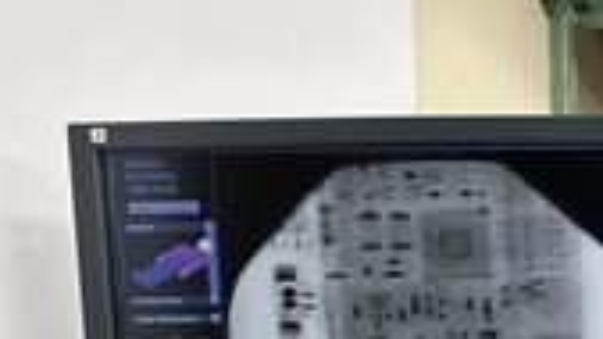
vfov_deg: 18.3
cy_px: 421
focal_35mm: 62
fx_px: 991
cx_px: 696
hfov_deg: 29.7
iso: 125
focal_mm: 6.86
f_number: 1.78
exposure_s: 1/120
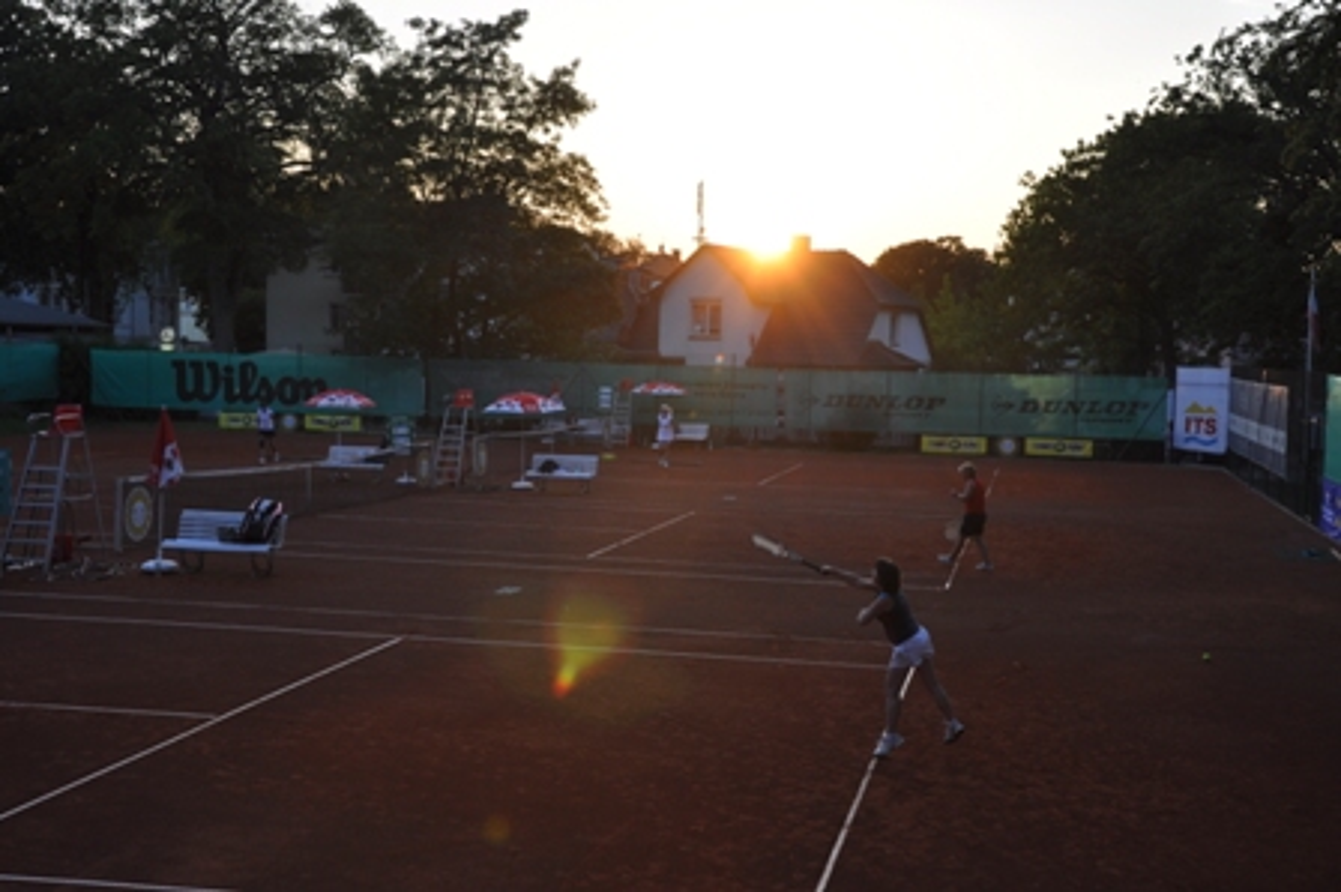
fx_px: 1675
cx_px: 670
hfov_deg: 43.6
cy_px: 446
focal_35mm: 45
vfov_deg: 29.8
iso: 200
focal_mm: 30
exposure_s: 1/200
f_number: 7.1
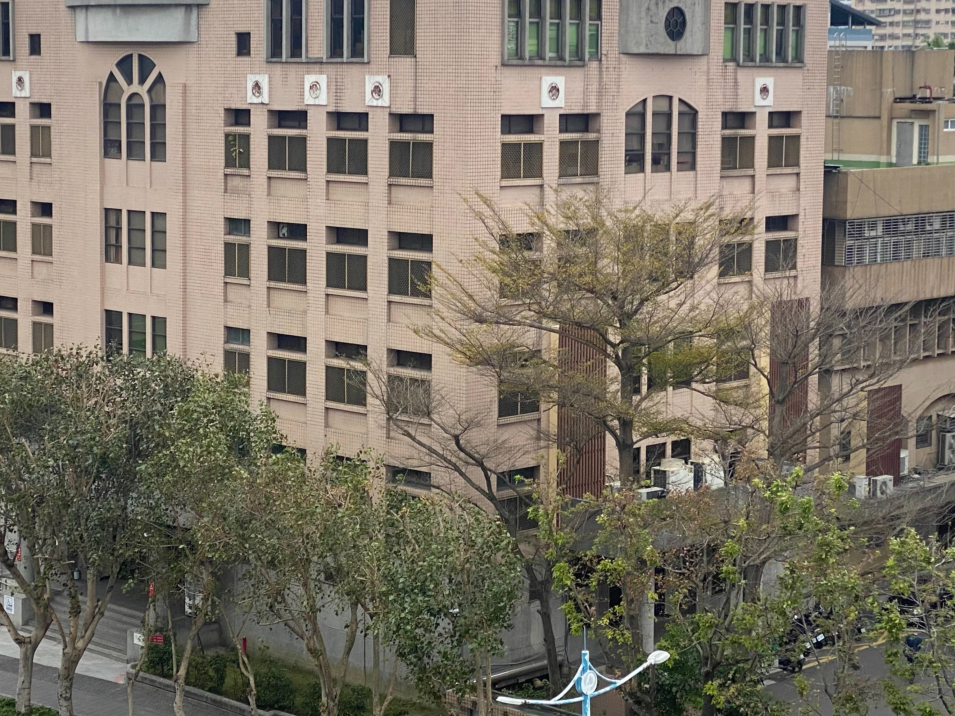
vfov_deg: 18.6
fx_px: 2179
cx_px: 445
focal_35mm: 79
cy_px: 301
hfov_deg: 24.7
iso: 20
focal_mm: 6
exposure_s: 1/639
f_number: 2
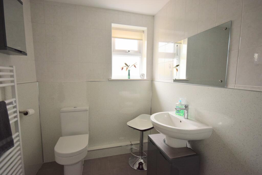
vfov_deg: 69.7
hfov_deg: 92.4
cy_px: 88
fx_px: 126
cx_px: 131
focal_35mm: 17
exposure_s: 1/60
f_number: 4.2
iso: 1000
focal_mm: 11.5
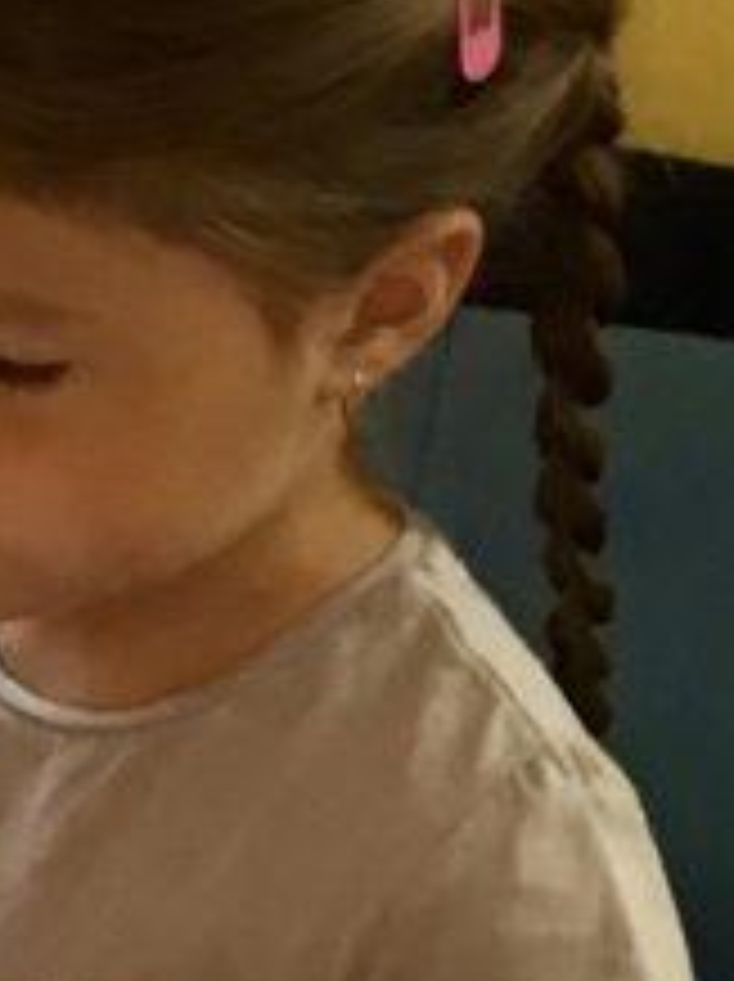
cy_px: 1188
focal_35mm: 228
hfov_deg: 6.3
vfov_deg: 8.6
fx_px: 6459
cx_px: -842
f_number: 2.4
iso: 25
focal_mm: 3.3
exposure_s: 1/33
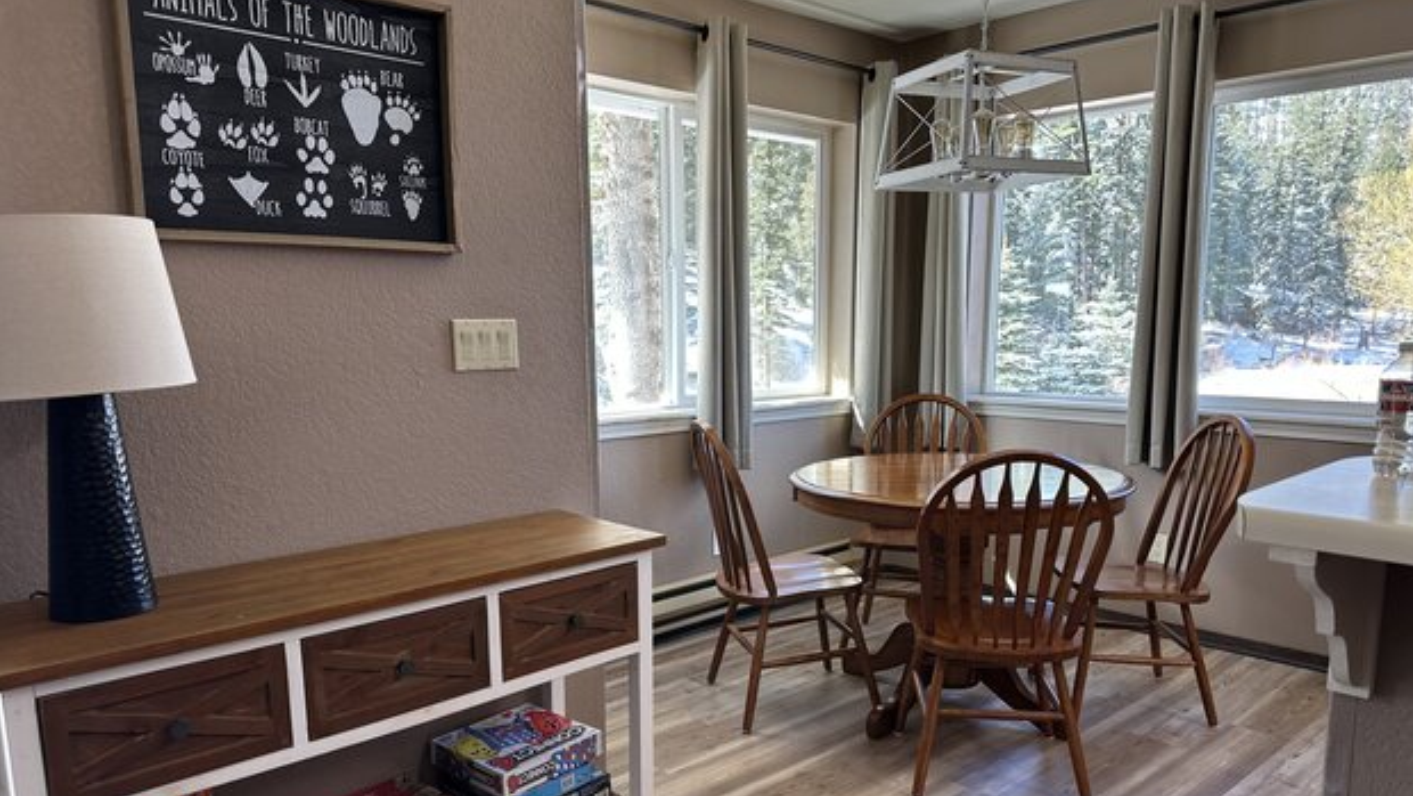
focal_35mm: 27
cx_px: 725
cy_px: 490
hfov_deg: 69.8
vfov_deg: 42.6
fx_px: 1012
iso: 80
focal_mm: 6.86
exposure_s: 1/120
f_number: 1.78
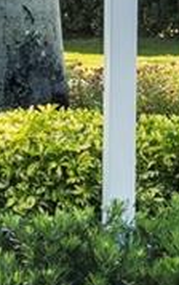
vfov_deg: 9.9
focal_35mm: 210
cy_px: 12
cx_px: -32
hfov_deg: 6.2
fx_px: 1638
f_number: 8
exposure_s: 1/250
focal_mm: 24
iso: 200
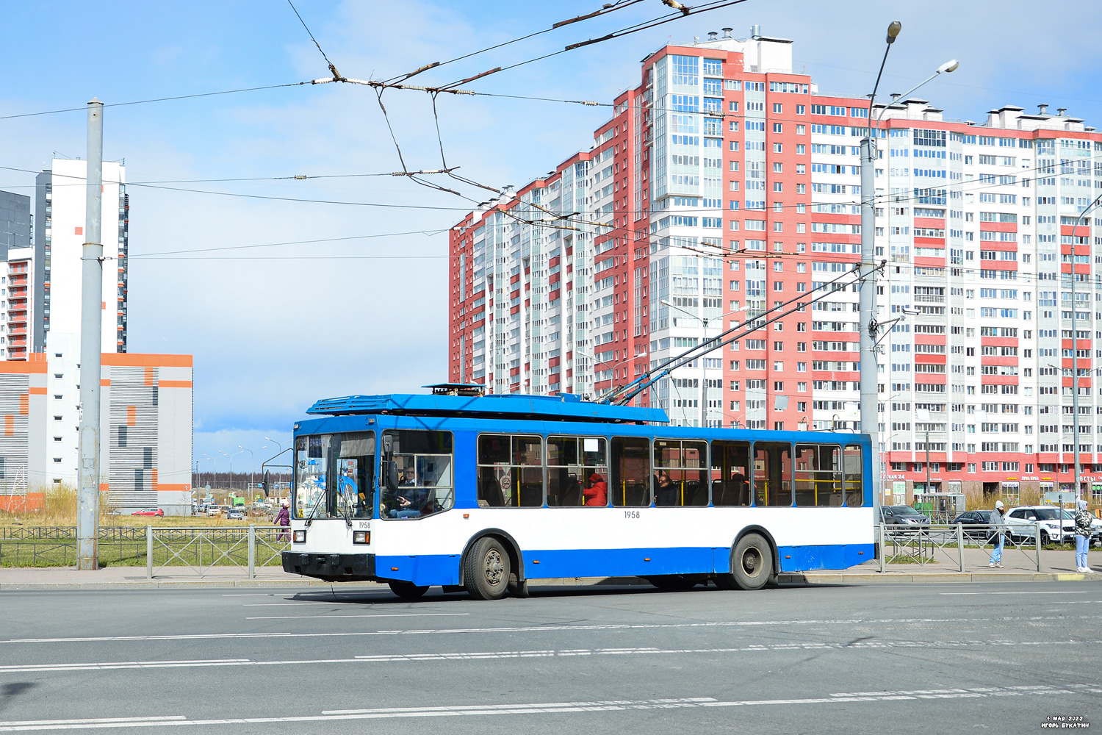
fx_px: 1377
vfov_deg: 29.9
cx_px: 551
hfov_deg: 43.6
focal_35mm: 45
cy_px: 368
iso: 100
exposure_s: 1/500
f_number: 5.6
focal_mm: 30
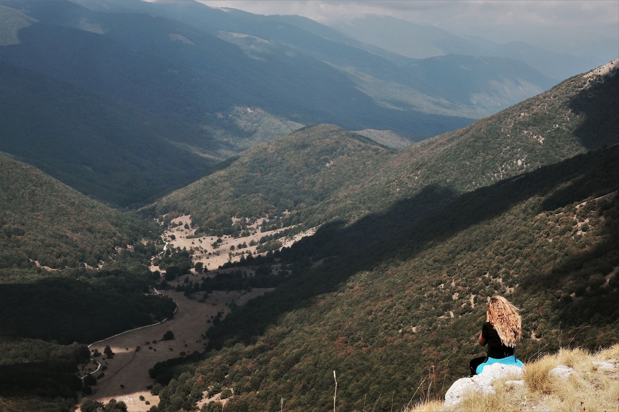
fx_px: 1427
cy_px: 206
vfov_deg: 16.5
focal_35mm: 83
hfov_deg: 24.5
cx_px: 310
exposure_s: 1/1000
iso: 800
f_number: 13
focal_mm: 55
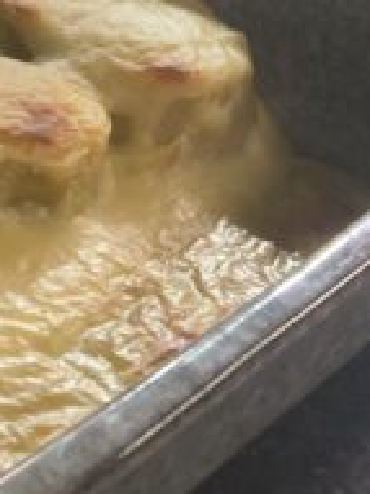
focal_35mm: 109
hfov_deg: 12.9
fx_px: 1555
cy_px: -83
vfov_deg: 17.3
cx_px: -181
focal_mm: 4.25
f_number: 1.8
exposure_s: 1/77
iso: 125
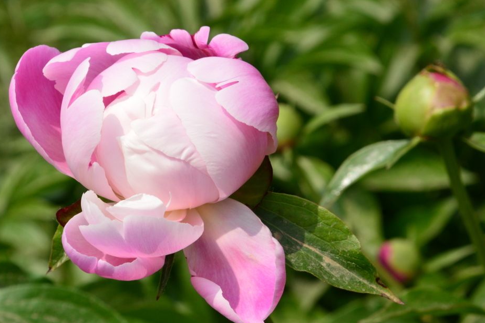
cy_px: 178
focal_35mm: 233
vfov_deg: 5.9
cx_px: 239
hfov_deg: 8.8
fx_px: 3137
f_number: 20
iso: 500
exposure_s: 1/250
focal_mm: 140
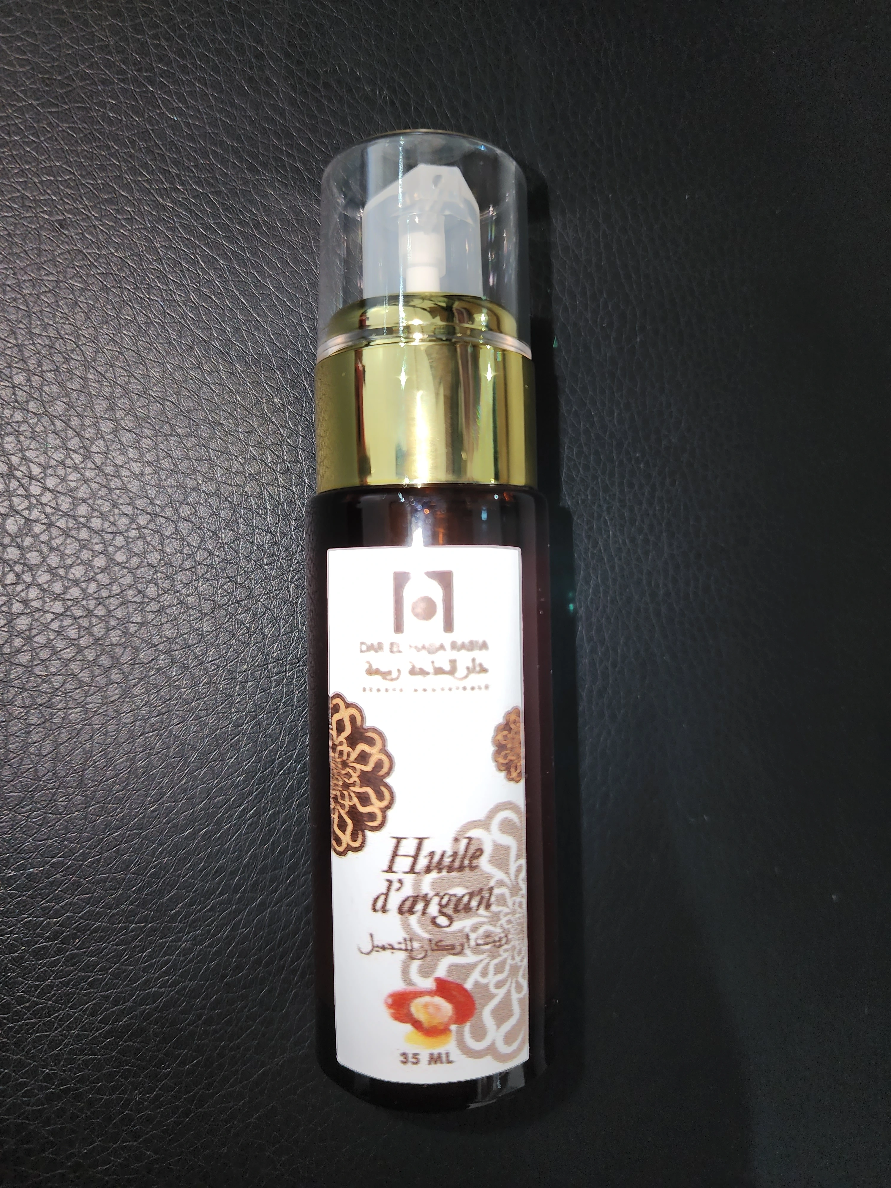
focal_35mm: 23
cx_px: 446
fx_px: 789
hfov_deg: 58.9
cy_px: 594
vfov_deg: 73.9
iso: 80
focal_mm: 6.4
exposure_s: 1/42
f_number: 1.8
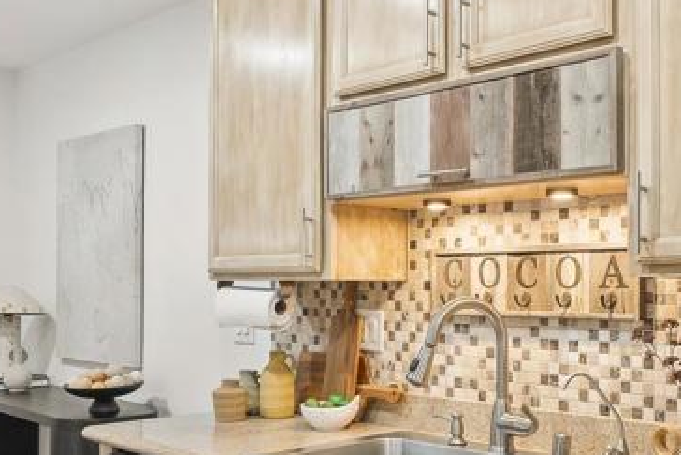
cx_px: 458
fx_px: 852
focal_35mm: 45
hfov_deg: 42.9
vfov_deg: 29.7
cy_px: 294
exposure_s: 1/2
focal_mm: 16
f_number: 8
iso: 500
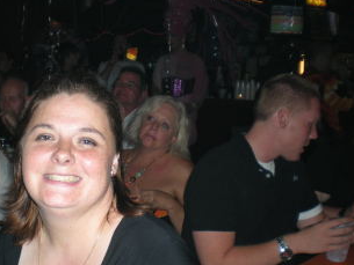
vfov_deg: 26.0
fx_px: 573
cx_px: 108
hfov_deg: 33.9
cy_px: 164
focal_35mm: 56
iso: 86
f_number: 3.1
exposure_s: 1/60
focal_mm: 6.3
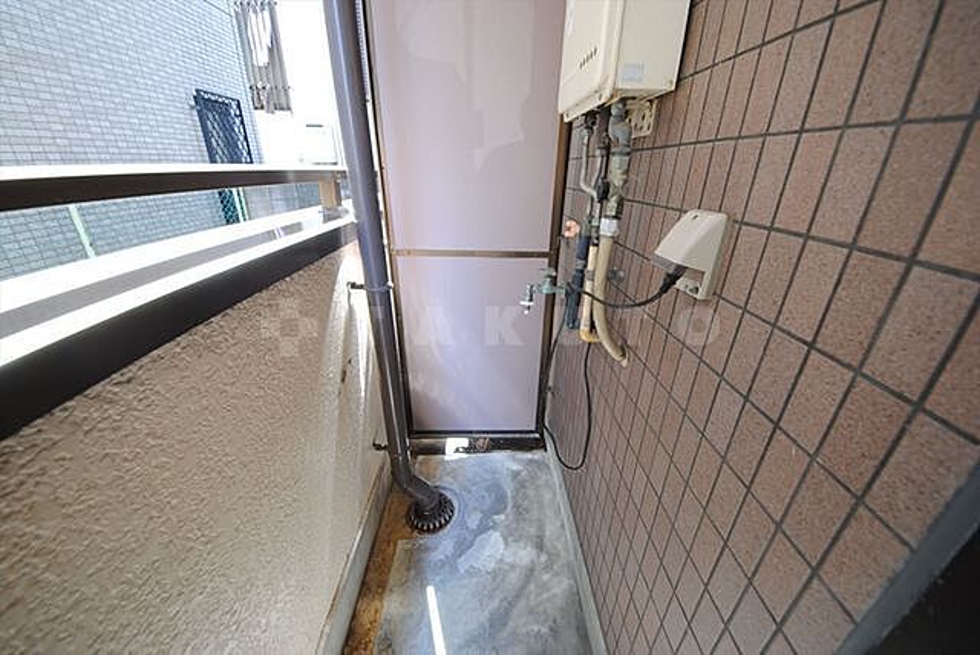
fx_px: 327
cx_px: 490
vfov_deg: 90.1
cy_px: 328
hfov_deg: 112.6
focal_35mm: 12
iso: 100
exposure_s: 1/6
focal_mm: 8
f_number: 4.5
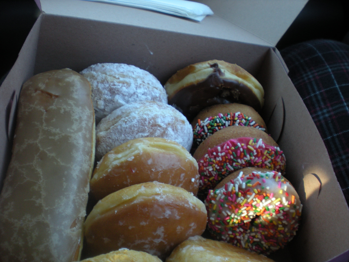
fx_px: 383
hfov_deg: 49.0
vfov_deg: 37.7
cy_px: 131
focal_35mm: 38
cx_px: 174
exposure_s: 1/80.5
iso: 132
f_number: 3.1
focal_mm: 6.3
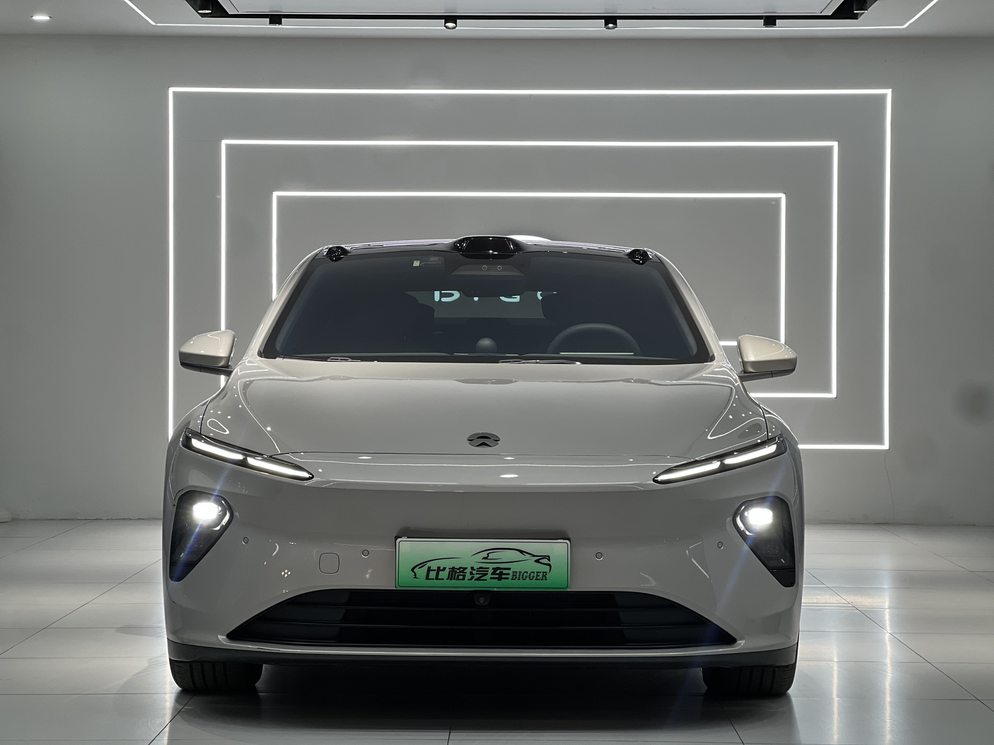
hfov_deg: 25.3
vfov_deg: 19.1
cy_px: 372
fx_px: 2211
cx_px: 497
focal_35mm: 77
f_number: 2.8
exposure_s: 1/100
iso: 80
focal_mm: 9
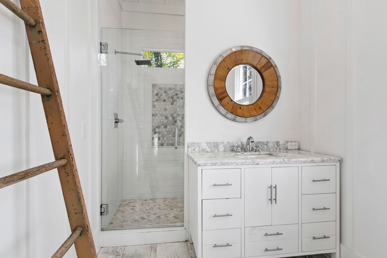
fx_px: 193
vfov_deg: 67.4
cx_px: 194
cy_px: 129
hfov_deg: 90.0
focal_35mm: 18
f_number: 8
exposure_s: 1/3
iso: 100
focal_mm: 12
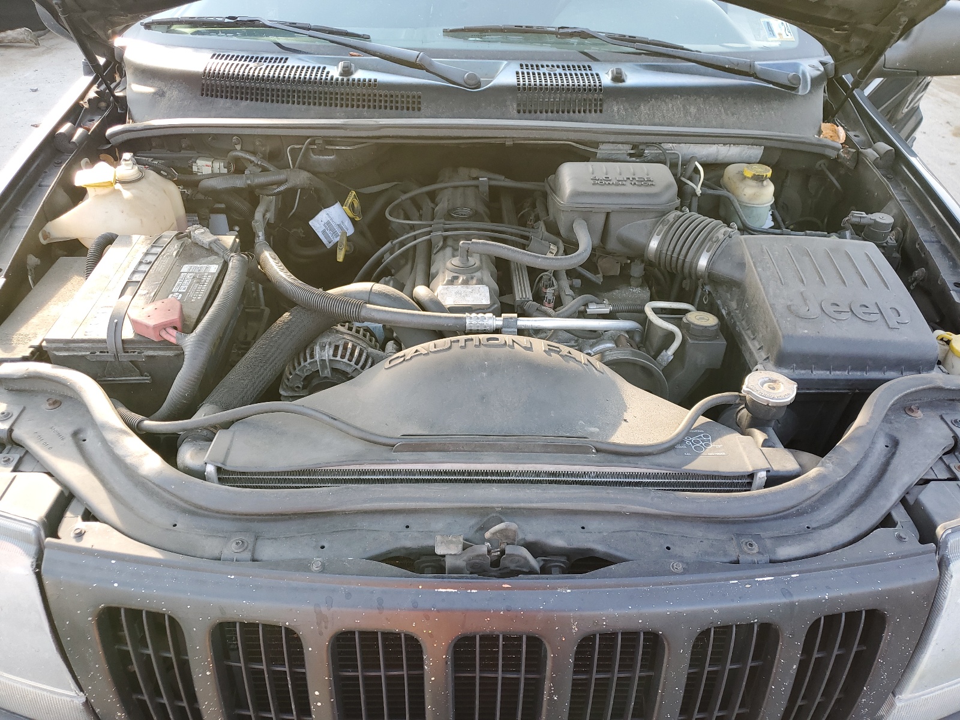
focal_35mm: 26
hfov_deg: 67.3
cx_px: 480
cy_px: 360
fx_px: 721
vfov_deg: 53.1
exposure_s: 1/147
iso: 50
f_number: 1.5
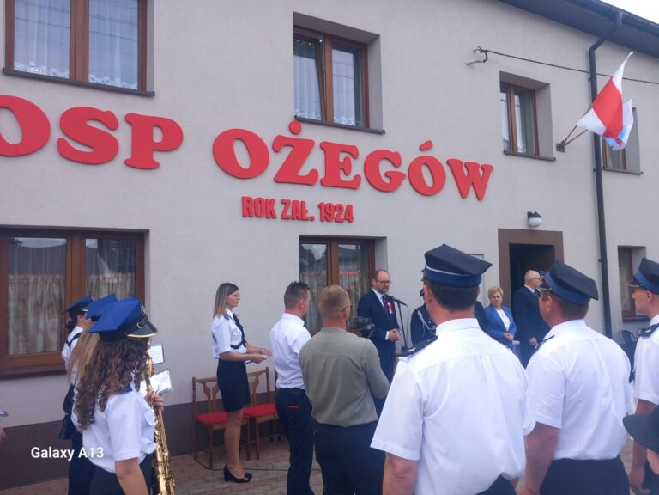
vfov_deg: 51.4
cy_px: 248
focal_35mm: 27
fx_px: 514
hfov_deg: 65.3
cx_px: 330
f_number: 1.8
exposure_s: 1/142
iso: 20
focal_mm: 4
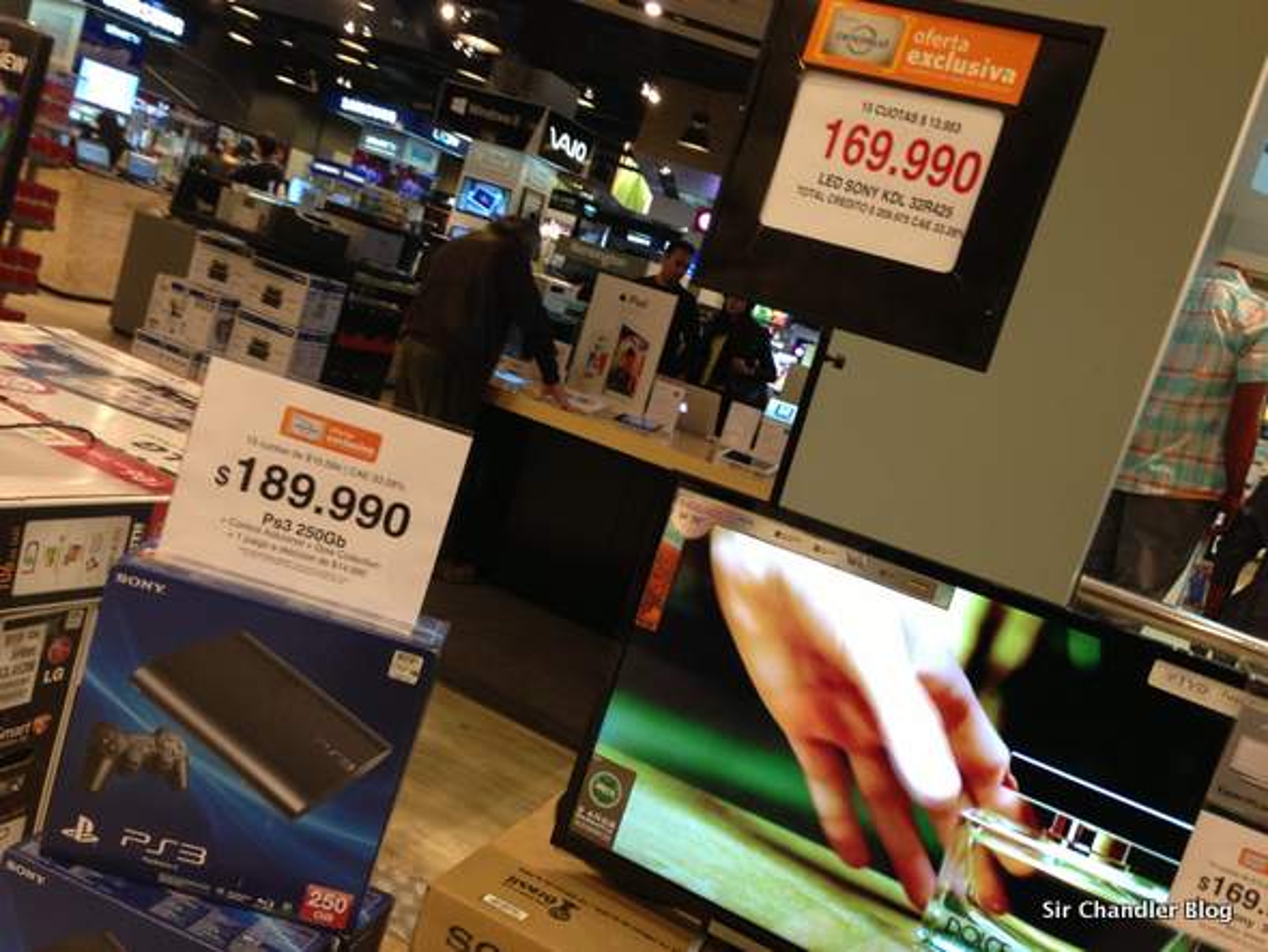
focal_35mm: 33
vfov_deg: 43.0
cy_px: 476
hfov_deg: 55.3
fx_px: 1209
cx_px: 634
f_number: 2.4
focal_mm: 4.13
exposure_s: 1/20
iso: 100
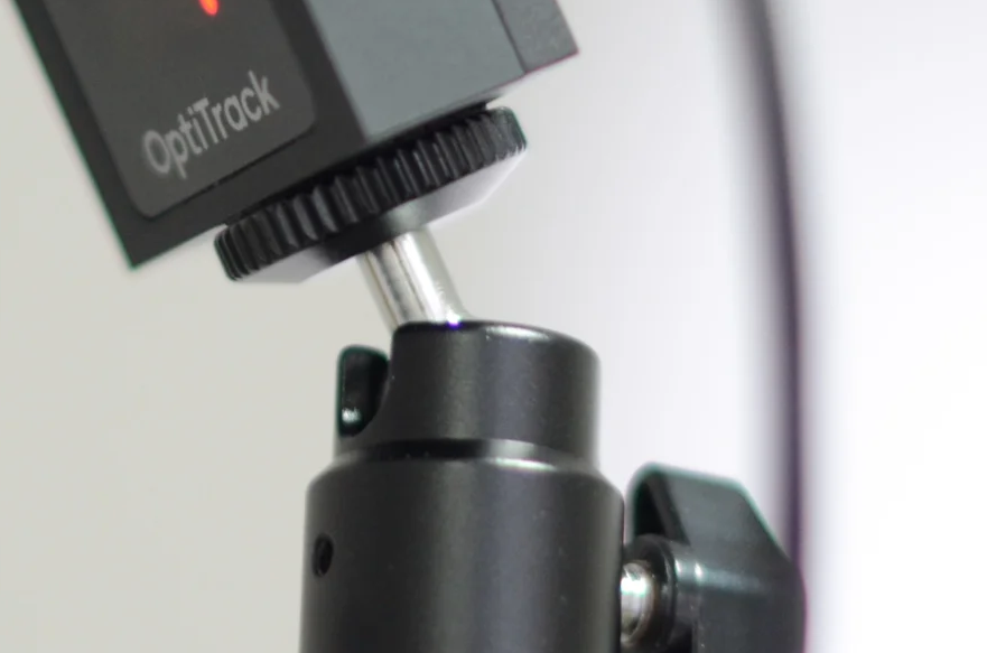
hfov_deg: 9.4
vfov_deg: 6.2
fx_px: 5963
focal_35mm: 218
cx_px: 198
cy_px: -73
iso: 800
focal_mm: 50
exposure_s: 1/125
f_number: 1.8
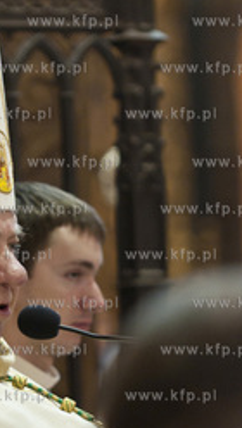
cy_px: 300
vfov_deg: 5.9
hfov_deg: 3.3
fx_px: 4174
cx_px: 17
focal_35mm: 367
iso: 1600
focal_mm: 145
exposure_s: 1/40
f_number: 2.8
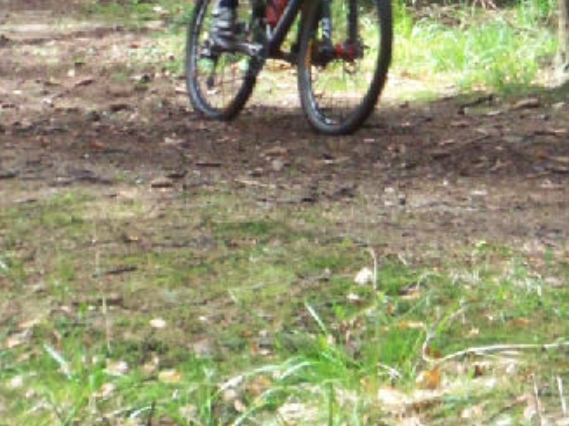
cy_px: -63
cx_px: 360
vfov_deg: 6.4
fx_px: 3779
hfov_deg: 8.6
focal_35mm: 230
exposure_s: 1/200
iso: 400
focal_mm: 15.4
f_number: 4.3
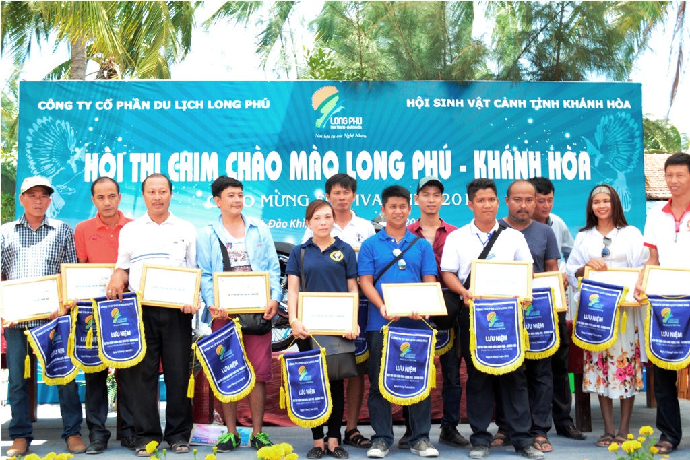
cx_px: 345
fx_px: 805
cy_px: 230
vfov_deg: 31.9
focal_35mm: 42
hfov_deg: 46.4
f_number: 10
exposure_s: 1/30
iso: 200
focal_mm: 28
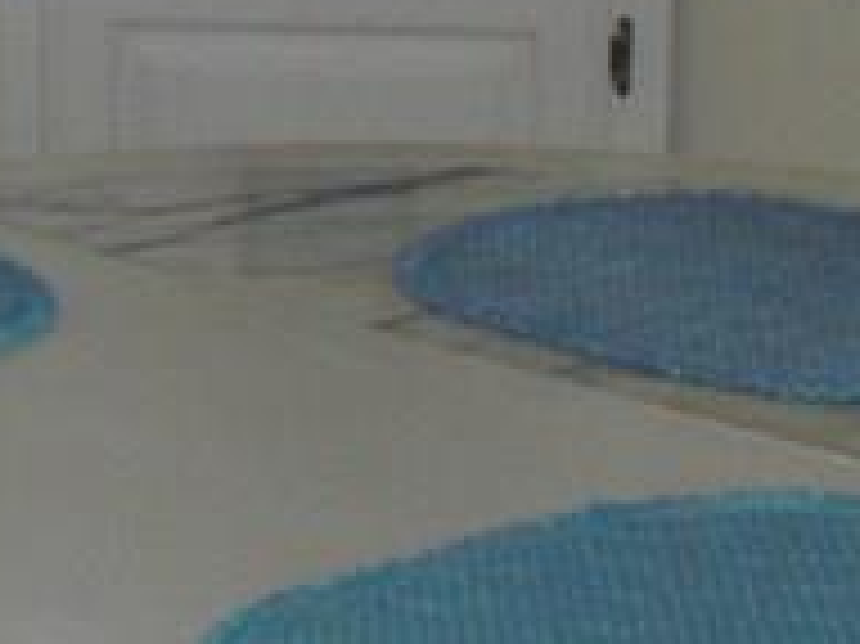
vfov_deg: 7.2
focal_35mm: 204
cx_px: -41
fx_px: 5065
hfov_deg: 9.6
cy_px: -135
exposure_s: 1/60
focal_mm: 6.3
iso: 200
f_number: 3.1
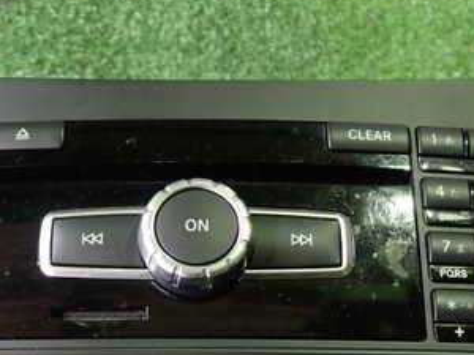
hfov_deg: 32.1
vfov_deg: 24.1
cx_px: 183
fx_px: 822
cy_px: 281
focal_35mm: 60
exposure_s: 1/30
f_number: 2.3
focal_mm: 5.4
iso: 640
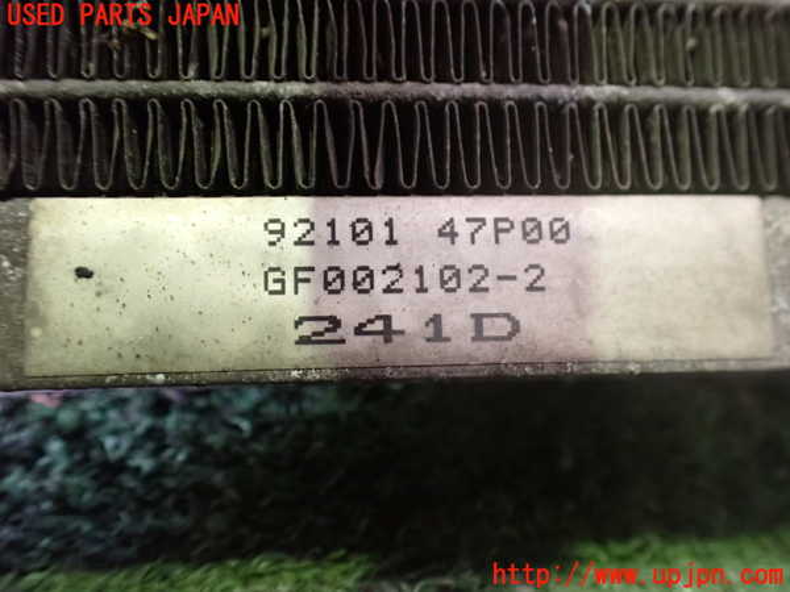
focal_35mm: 30
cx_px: 395
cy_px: 296
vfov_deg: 46.8
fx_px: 685
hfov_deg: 60.0
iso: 1250
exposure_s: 1/30
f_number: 2.3
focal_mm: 5.4
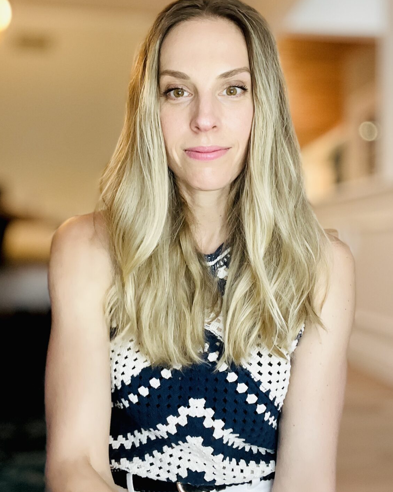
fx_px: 465
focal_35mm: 32
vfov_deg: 55.6
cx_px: 195
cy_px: 233
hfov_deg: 45.8
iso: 320
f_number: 2.2
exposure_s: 1/60
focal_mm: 2.71
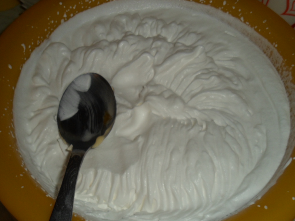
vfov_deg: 39.7
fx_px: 307
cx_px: 148
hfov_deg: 51.4
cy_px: 110
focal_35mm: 36
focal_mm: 6.6
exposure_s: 1/10
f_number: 10.8
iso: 100
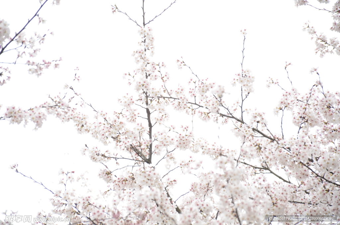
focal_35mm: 210
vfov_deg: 6.5
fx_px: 1979
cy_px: 112
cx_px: 170
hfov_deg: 9.8
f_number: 5.6
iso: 100
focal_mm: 140
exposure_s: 1/30
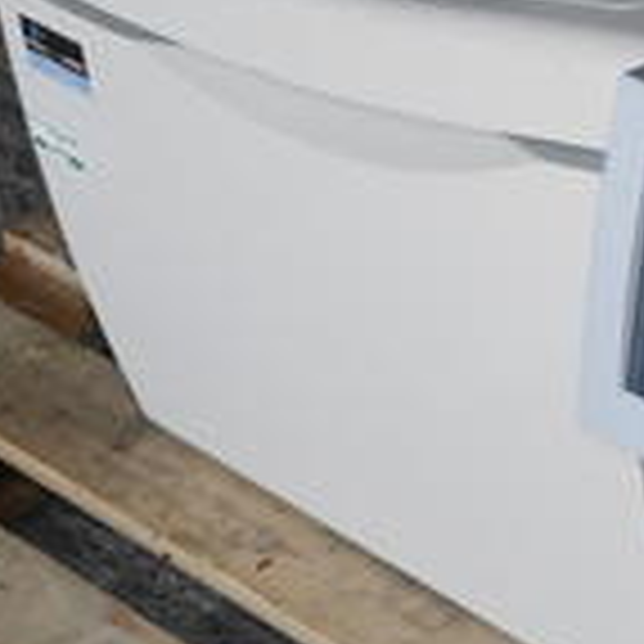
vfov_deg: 12.6
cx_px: 869
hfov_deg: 12.2
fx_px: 2905
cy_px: 221
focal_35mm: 138
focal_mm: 28
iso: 3200
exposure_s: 1/250
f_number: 9
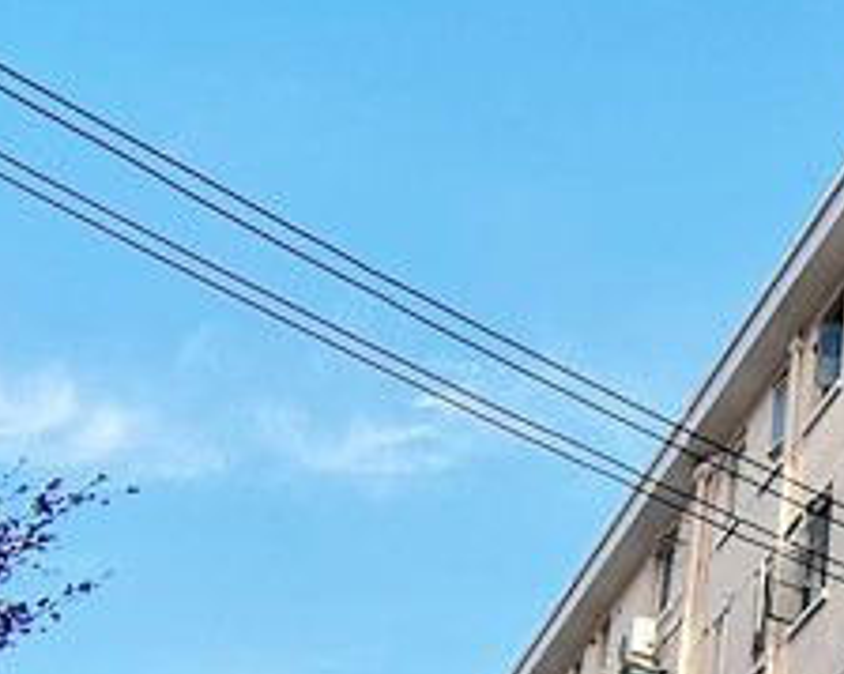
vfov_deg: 19.3
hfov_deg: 22.5
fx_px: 1848
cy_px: 851
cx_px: 1149
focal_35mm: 74
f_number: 2.2
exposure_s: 1/513
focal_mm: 2.26
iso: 50
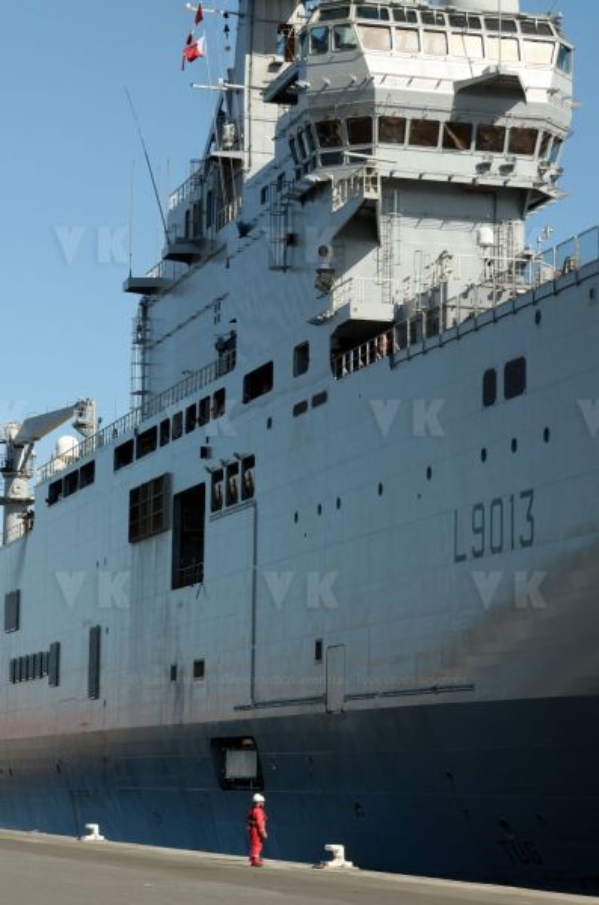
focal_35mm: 105
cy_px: 452
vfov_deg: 19.5
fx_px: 2634
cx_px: 300
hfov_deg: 13.0
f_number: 8
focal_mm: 70
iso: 100
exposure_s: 1/320
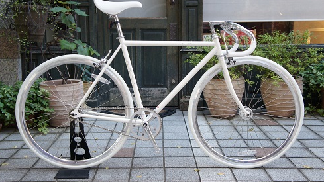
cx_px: 159
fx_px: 400
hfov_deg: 44.1
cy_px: 89
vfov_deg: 25.7
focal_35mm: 47
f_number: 4
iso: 640
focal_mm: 29
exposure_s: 1/160
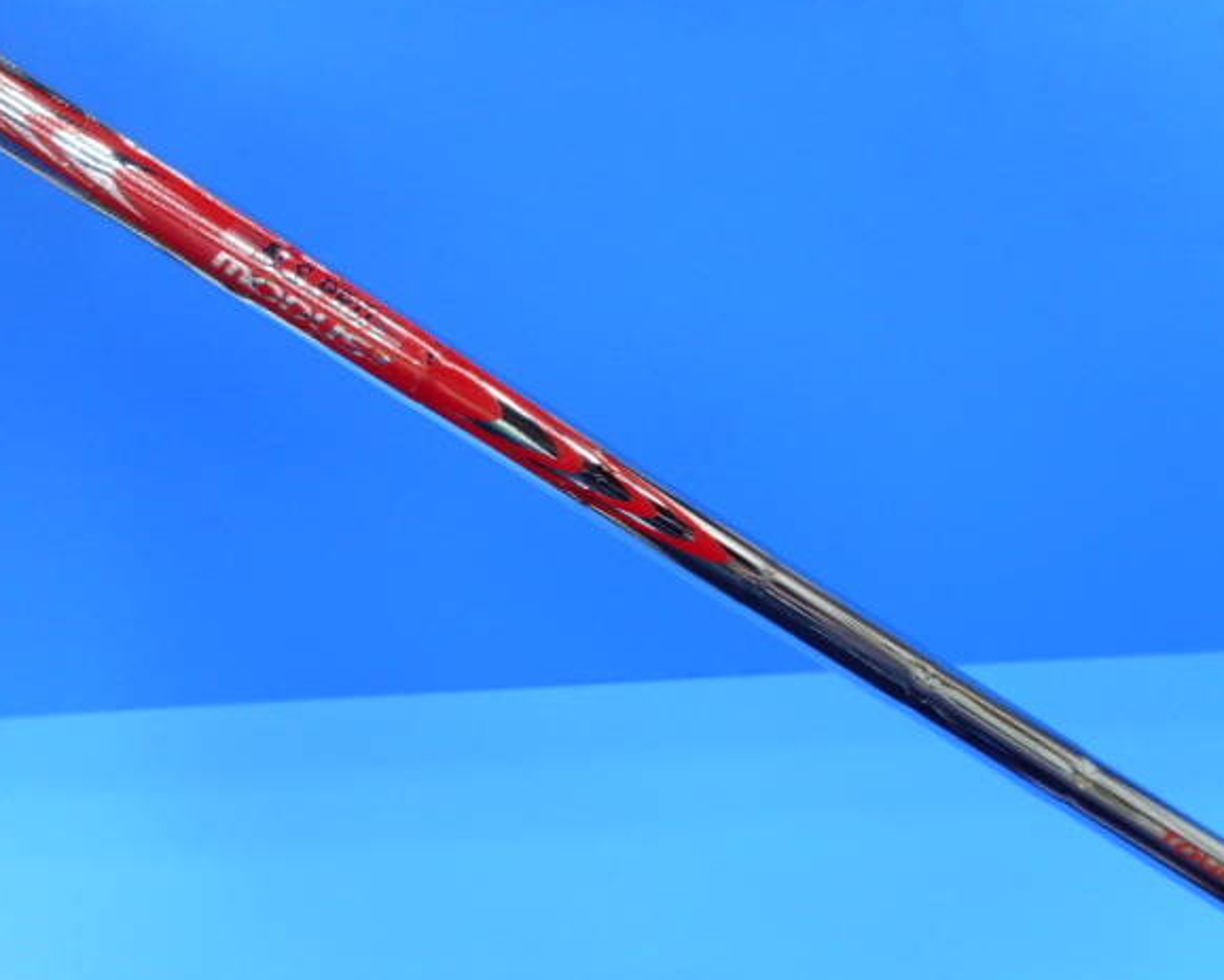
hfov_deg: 64.0
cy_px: 500
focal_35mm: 27
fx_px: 979
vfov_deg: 53.2
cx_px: 659
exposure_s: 1/30
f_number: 3.7
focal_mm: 4.5
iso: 140
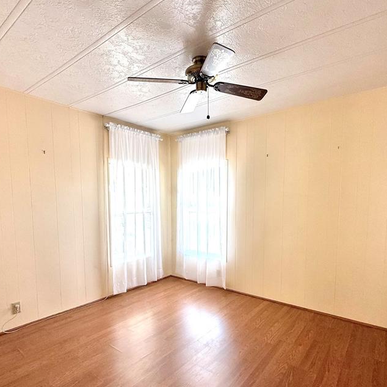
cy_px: 221
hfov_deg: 74.7
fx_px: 253
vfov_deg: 74.4
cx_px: 206
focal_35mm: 20
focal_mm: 2.22
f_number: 2.2
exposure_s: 1/99
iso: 64
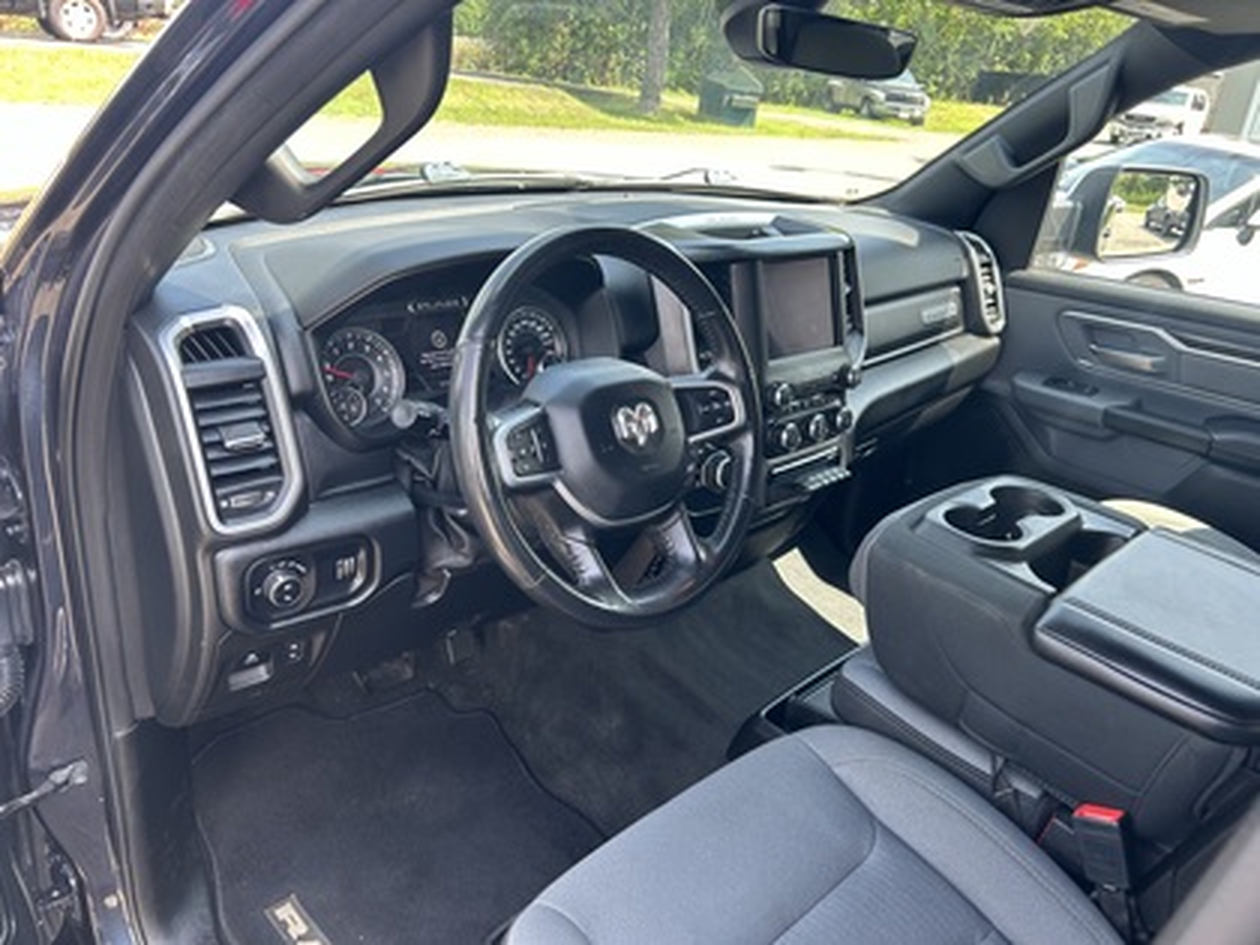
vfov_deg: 53.1
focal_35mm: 26
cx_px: 630
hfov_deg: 67.3
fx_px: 946
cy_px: 472
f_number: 1.5
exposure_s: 1/121
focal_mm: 5.7
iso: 32
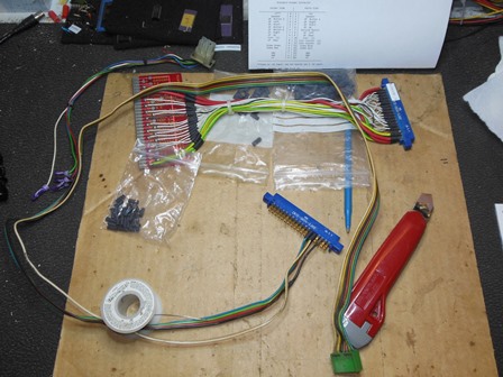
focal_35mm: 29
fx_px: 421
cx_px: 252
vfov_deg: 48.2
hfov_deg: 61.7
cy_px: 188
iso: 125
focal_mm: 5.2
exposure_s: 1/30
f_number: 3.3
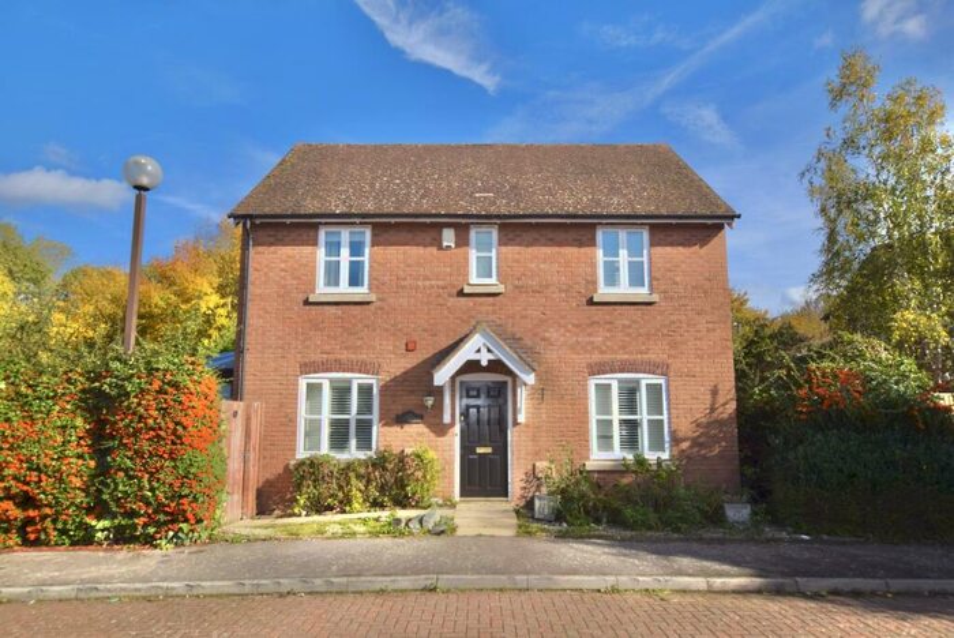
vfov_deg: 59.6
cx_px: 477
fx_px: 557
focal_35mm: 21
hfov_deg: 81.2
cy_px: 319
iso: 100
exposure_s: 1/200
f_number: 9
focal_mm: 14
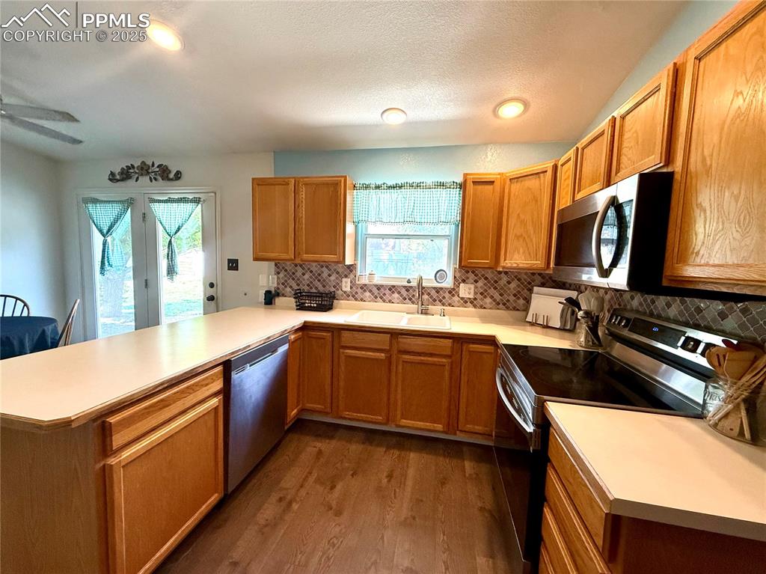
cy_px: 287
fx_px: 310
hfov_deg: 102.1
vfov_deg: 85.6
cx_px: 383
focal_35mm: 14
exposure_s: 1/120
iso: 320
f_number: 2.2
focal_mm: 2.22
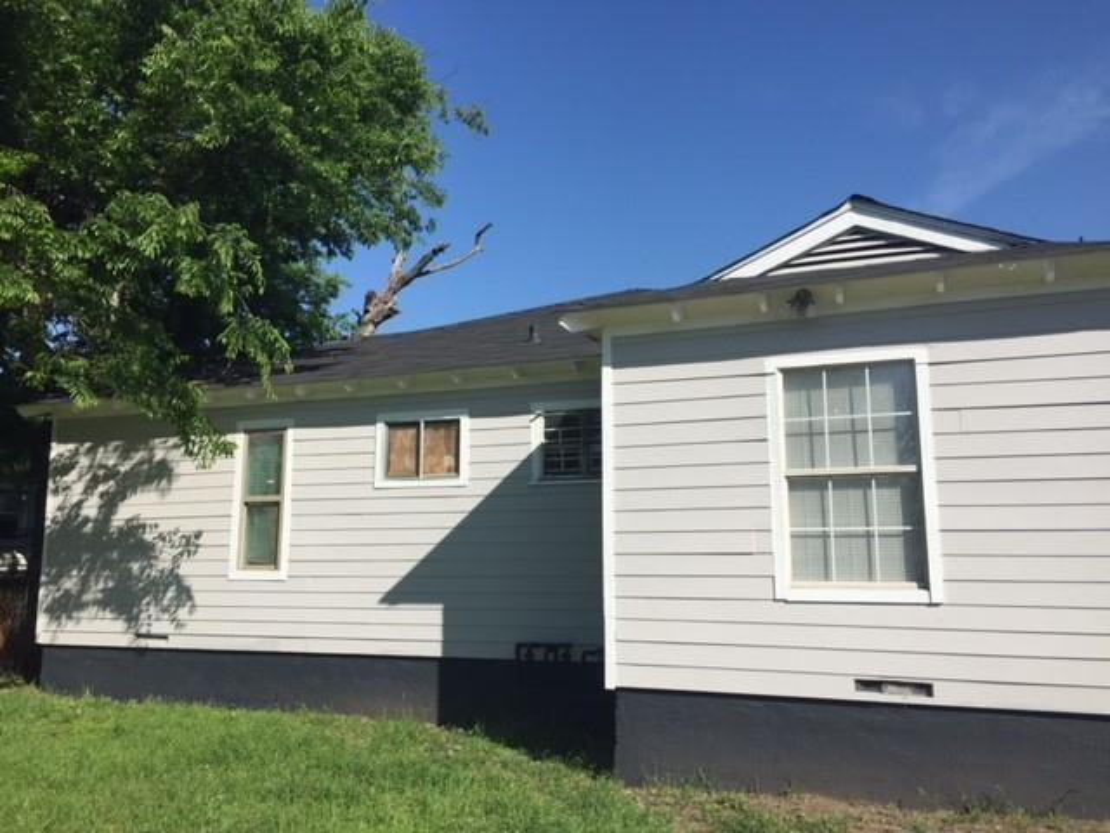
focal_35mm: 29
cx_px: 555
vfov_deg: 48.2
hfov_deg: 61.7
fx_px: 930
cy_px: 416
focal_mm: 4.15
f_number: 2.2
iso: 32
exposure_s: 1/3049
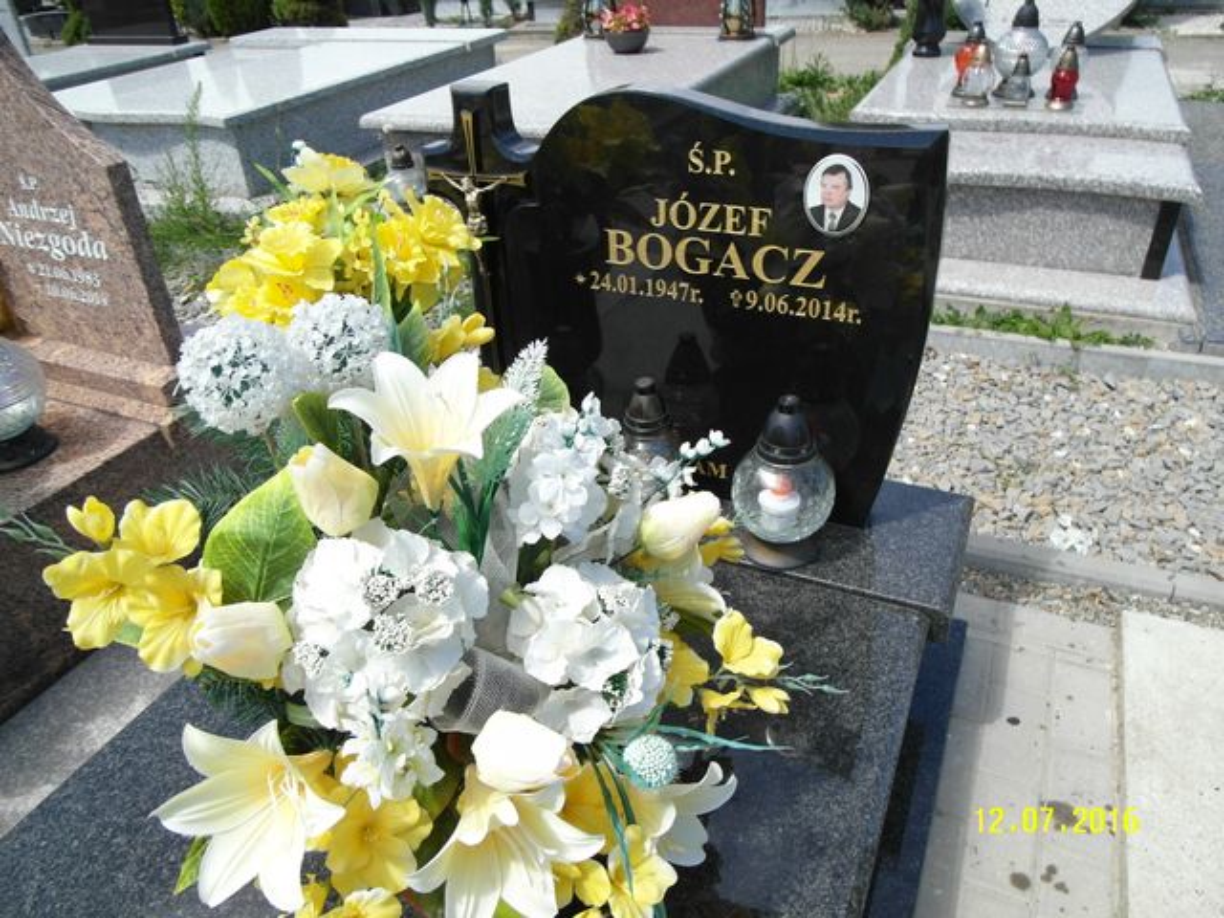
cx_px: 612
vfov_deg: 56.8
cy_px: 459
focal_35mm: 24
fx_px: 849
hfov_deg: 71.6
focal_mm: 5.2
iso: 80
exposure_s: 1/1500
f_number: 2.5
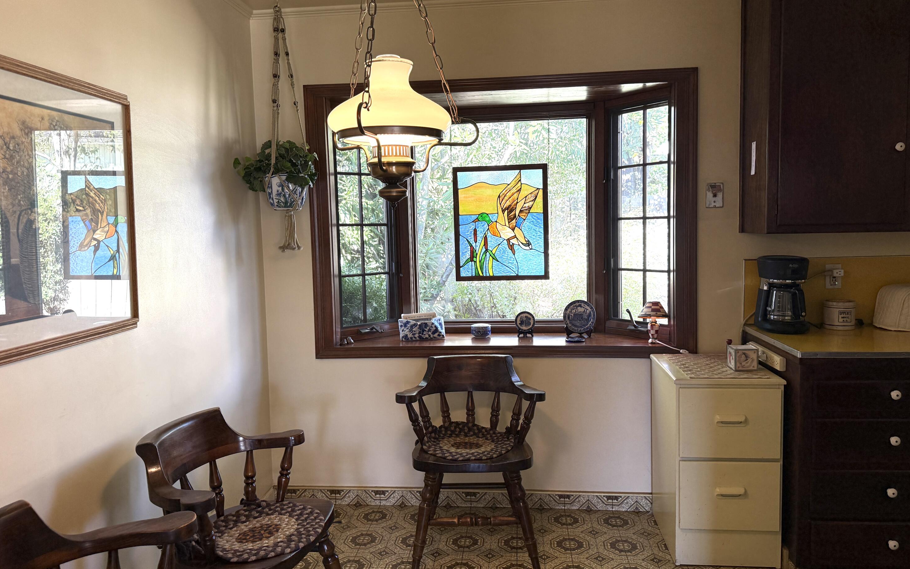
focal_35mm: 26
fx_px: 645
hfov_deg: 70.4
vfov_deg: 47.6
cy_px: 269
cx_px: 453
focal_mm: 6.76
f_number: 1.78
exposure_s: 1/174
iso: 200
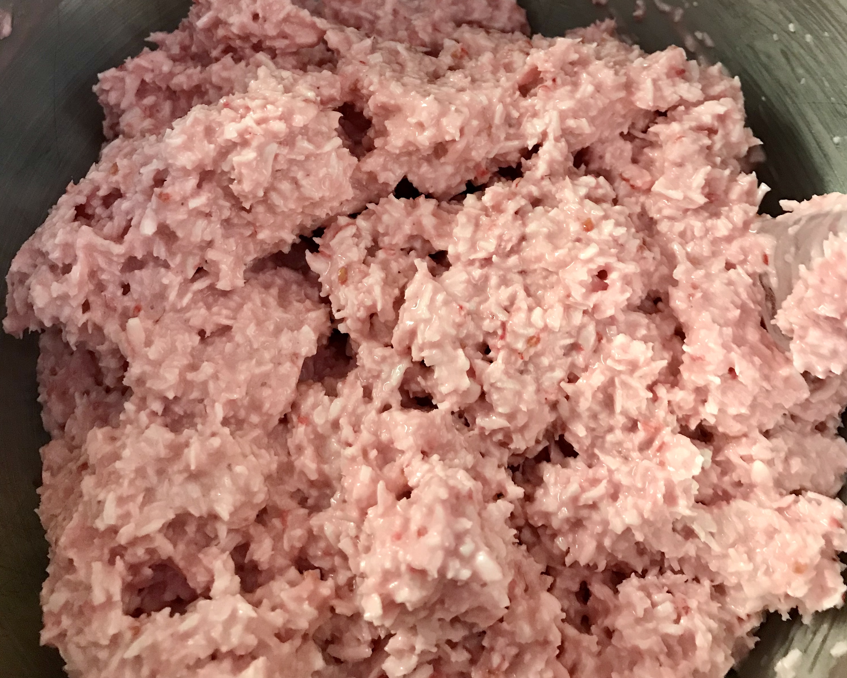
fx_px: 928
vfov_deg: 38.7
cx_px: 429
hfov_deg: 49.1
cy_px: 143
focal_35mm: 37
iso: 64
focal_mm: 3.99
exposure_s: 1/15
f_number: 1.8
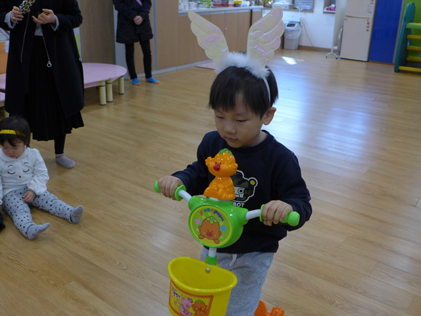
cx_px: 210
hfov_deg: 50.1
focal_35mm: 37
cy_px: 158
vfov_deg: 38.7
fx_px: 450
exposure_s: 1/320
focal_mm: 7.3
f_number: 1.7
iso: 320
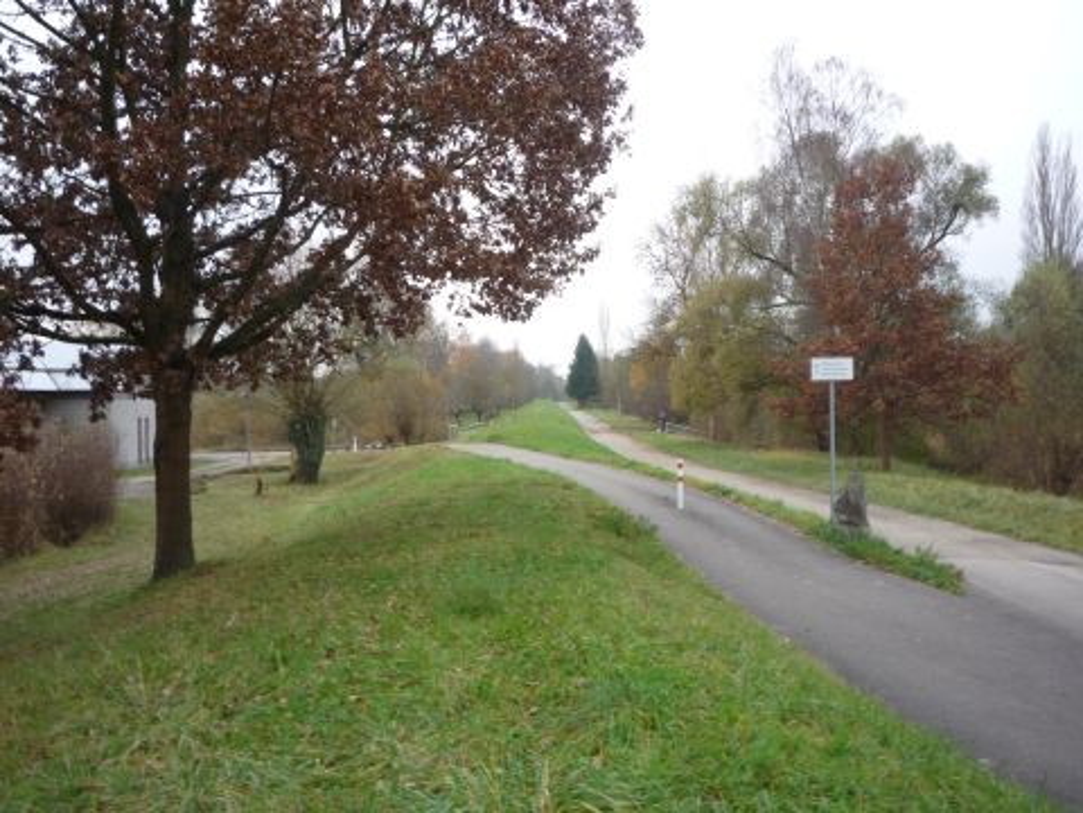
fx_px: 1001
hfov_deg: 56.8
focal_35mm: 32
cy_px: 406
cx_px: 542
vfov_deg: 44.2
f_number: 4
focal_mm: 5.2
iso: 100
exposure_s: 1/125
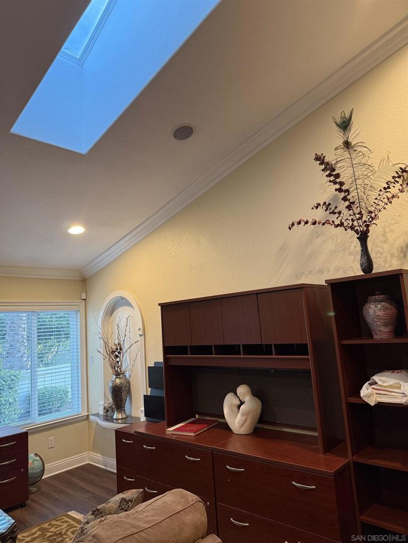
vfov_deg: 71.6
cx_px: 204
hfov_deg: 56.8
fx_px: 377
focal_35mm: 24
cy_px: 272
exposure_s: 1/60
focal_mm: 6.76
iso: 320
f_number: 1.78
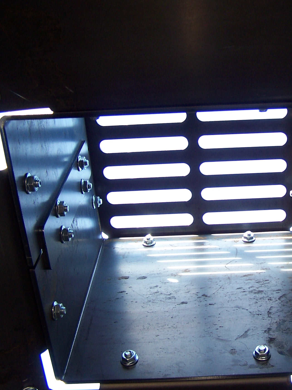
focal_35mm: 51
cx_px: 240
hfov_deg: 27.9
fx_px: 574
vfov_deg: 37.5
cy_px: 194
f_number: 2.8
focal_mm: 6.3
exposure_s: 1/45
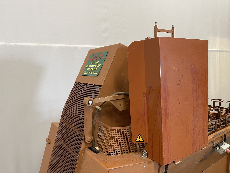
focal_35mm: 25
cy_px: 86
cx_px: 115
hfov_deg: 69.4
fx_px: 166
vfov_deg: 54.9
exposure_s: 1/65
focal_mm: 5.1
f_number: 1.6
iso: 125
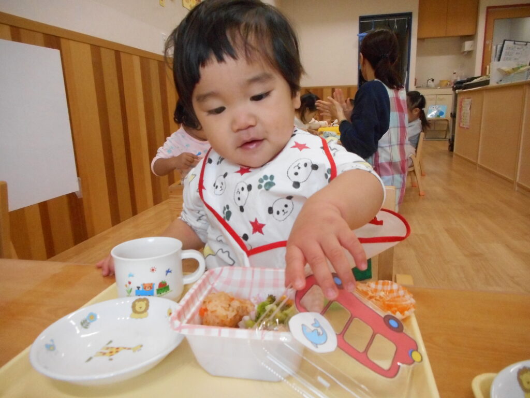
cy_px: 199
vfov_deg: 54.9
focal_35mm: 25
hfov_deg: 69.4
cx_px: 265
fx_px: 383
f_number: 3.7
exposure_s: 1/200
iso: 800
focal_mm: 4.5
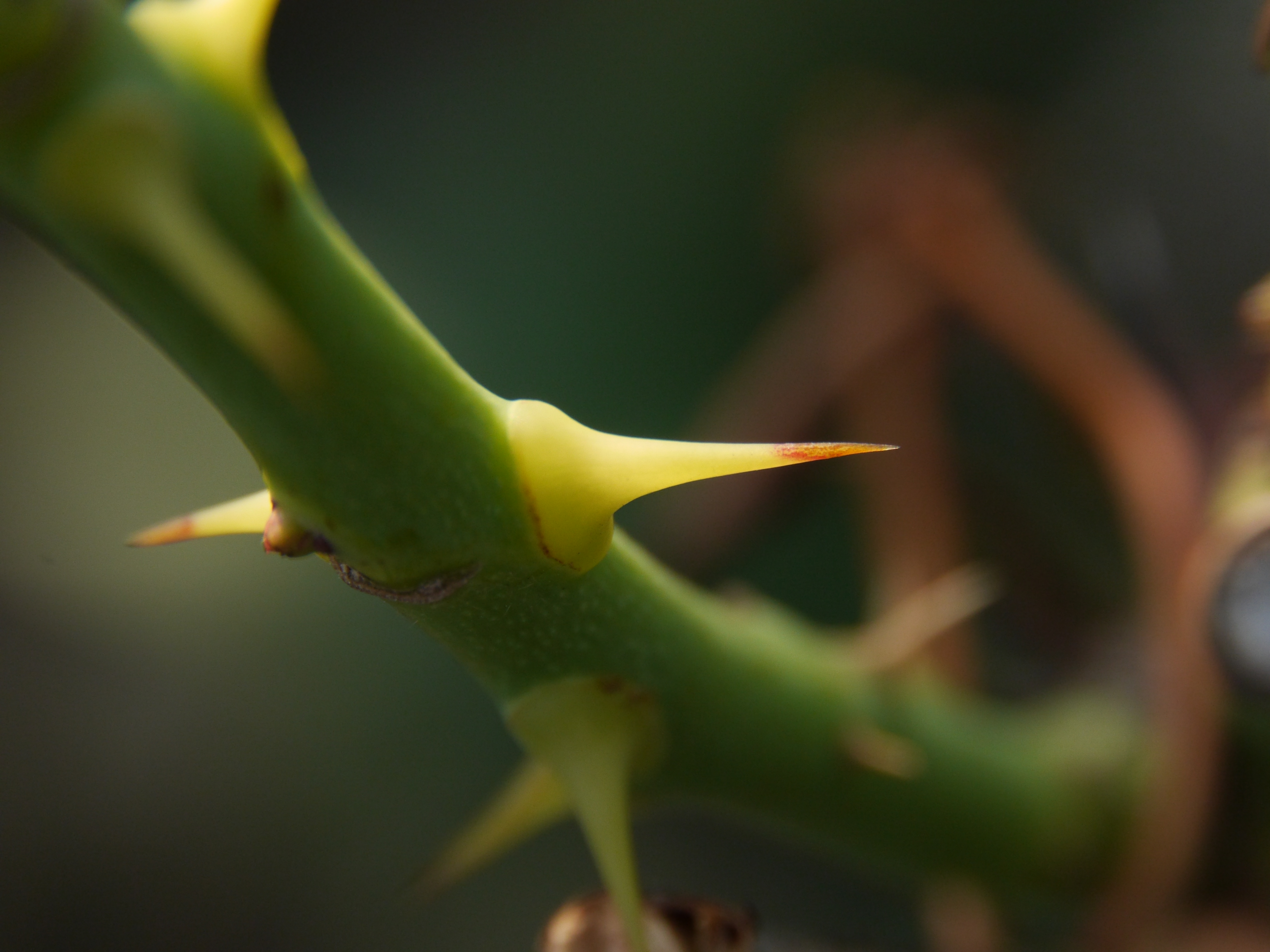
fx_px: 10273
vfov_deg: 5.3
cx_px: 635
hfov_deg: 7.1
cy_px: 476
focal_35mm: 280
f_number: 8
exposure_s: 1/320
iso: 800
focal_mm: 140
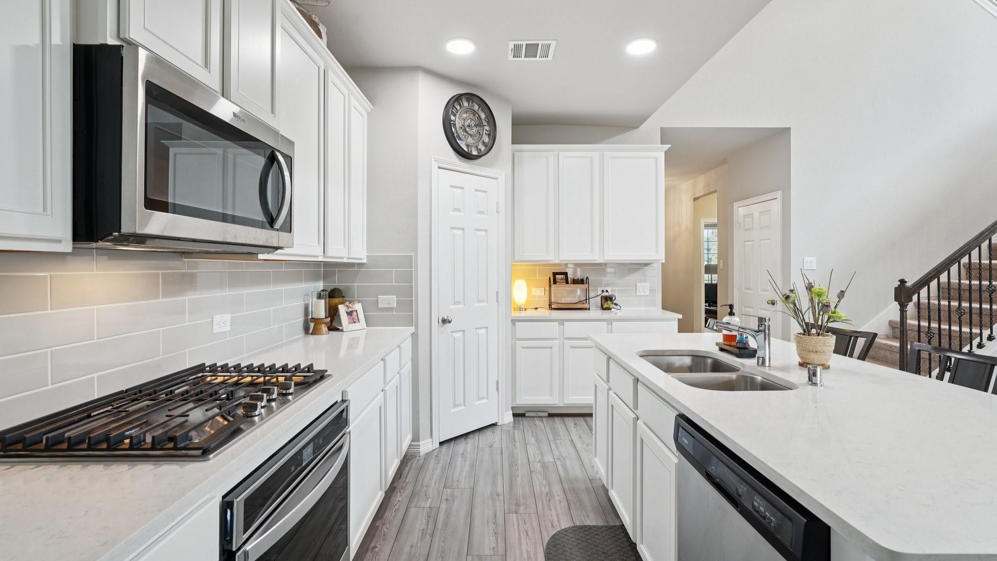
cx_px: 499
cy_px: 261
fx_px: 449
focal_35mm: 17
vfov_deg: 63.9
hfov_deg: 95.9
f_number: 8
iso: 400
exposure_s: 1/15
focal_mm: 16
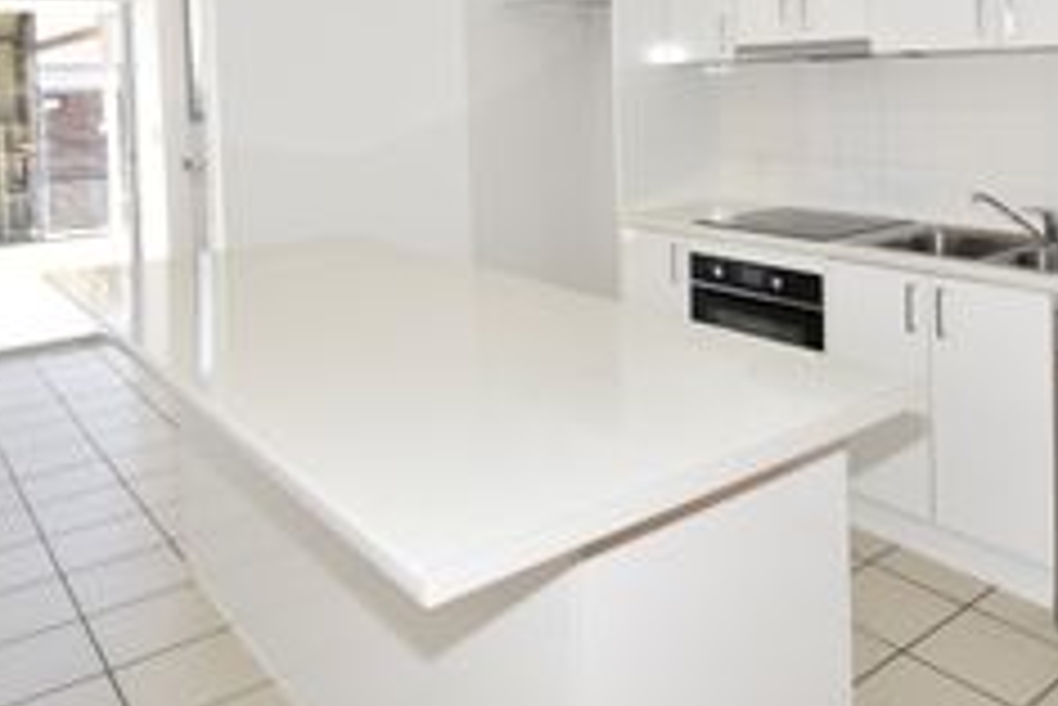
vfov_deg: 40.6
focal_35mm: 30
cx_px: 590
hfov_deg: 61.7
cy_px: 83
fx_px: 882
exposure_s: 1/200
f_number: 5
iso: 280
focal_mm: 10
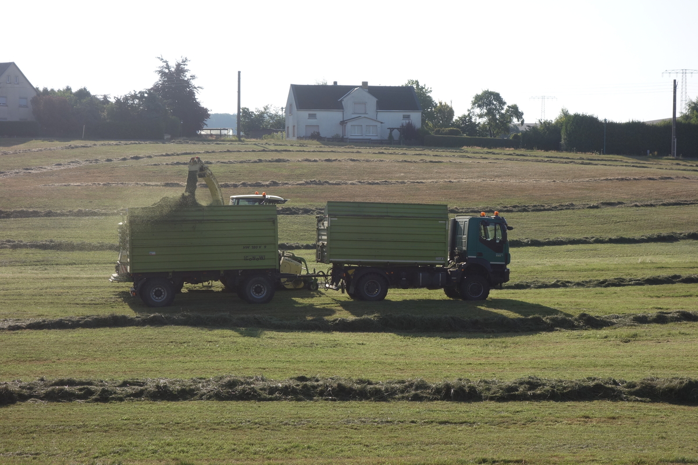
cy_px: 232
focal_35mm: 66
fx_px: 1280
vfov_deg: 20.6
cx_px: 349
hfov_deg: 30.5
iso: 125
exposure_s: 1/500
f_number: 5.6
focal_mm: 24.7
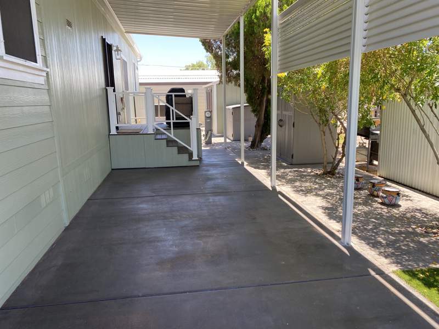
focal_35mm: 26
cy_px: 164
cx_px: 220
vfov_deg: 53.1
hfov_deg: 67.3
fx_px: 330
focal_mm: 4.25
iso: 32
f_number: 1.8
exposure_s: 1/299
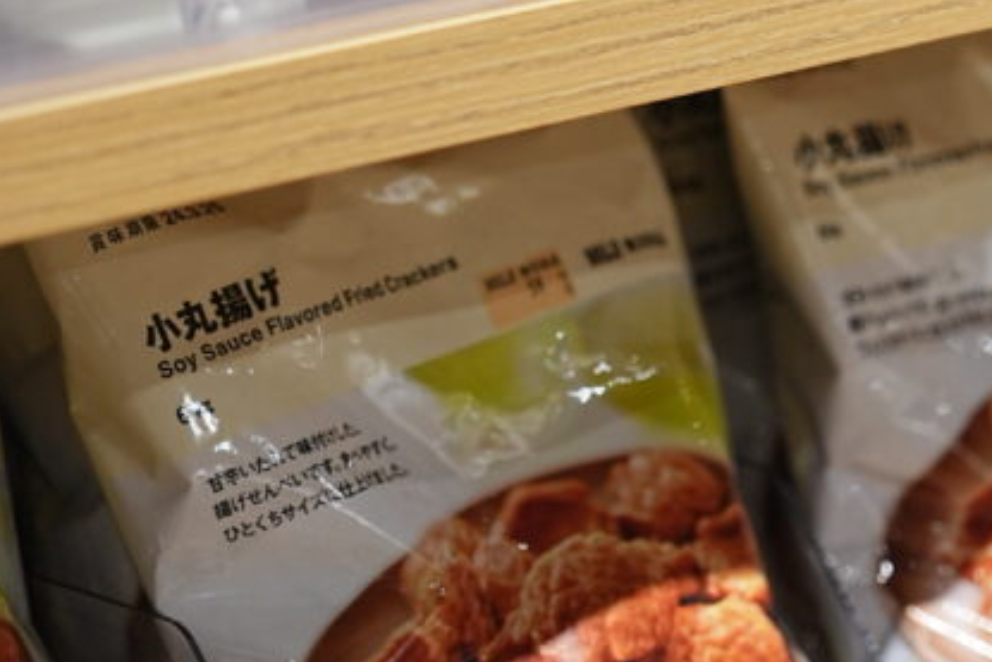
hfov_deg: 7.1
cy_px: -62
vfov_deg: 4.7
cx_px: 764
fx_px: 8021
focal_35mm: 291
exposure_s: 1/200
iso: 800
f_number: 3.2
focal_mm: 118
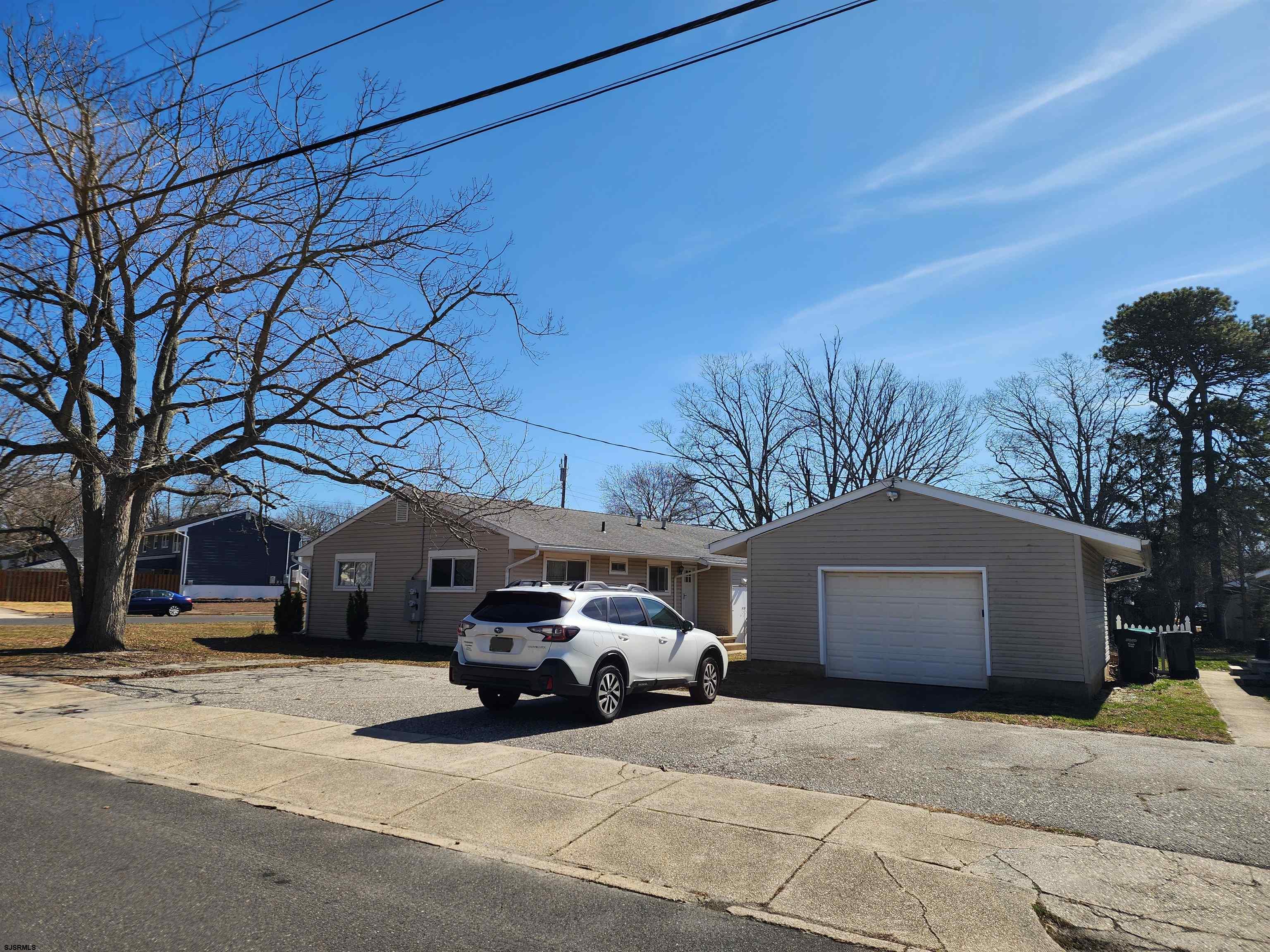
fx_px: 844
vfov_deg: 58.9
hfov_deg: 73.9
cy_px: 476
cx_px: 635
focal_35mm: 23
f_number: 1.8
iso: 12
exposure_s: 1/1429
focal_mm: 6.4
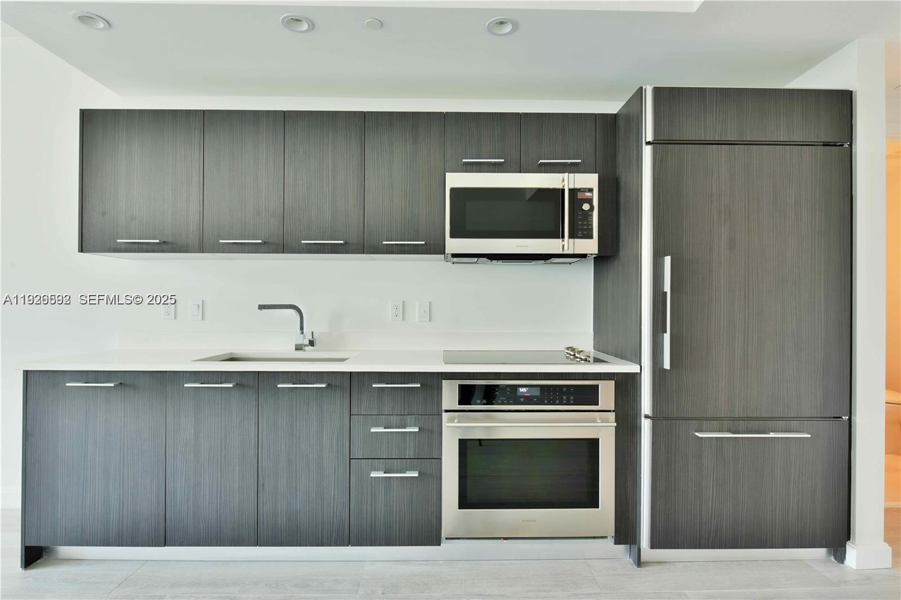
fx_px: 450
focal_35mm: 18
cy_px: 300
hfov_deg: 90.0
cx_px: 450
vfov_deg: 67.4
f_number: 10
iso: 200
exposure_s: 1/1.6
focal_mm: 18
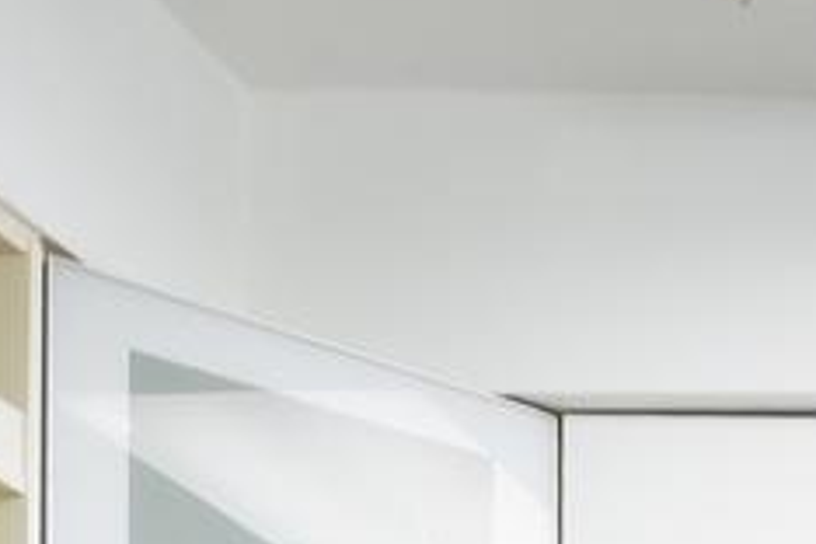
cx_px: 1538
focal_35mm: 86
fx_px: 1949
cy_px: 1336
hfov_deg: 18.0
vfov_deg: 12.3
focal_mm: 14
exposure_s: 1/160
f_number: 14
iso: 800
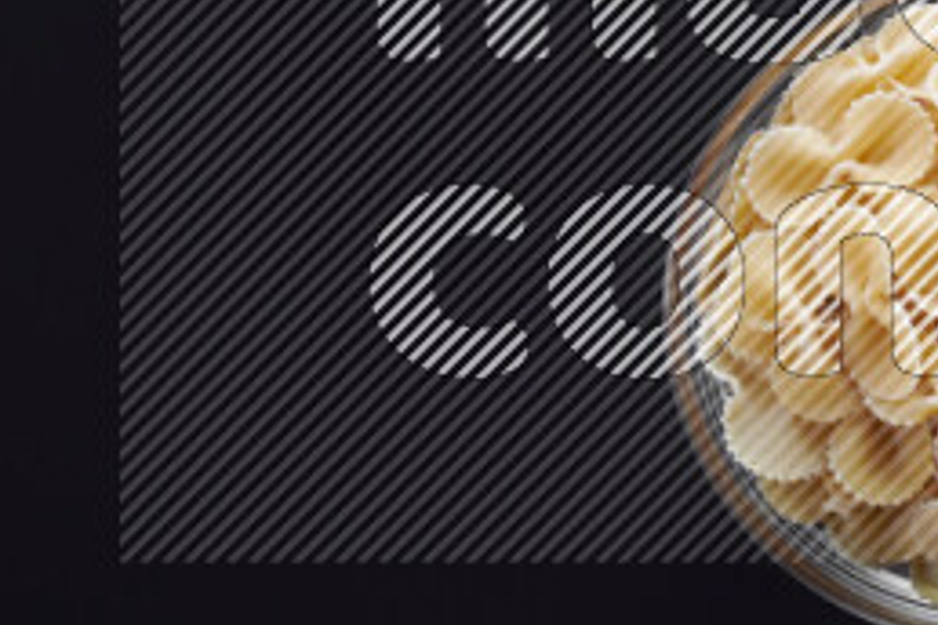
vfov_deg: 8.8
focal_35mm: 155
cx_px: 1025
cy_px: -62
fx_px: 4038
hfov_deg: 13.0
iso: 100
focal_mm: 50
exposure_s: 1/100
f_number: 8
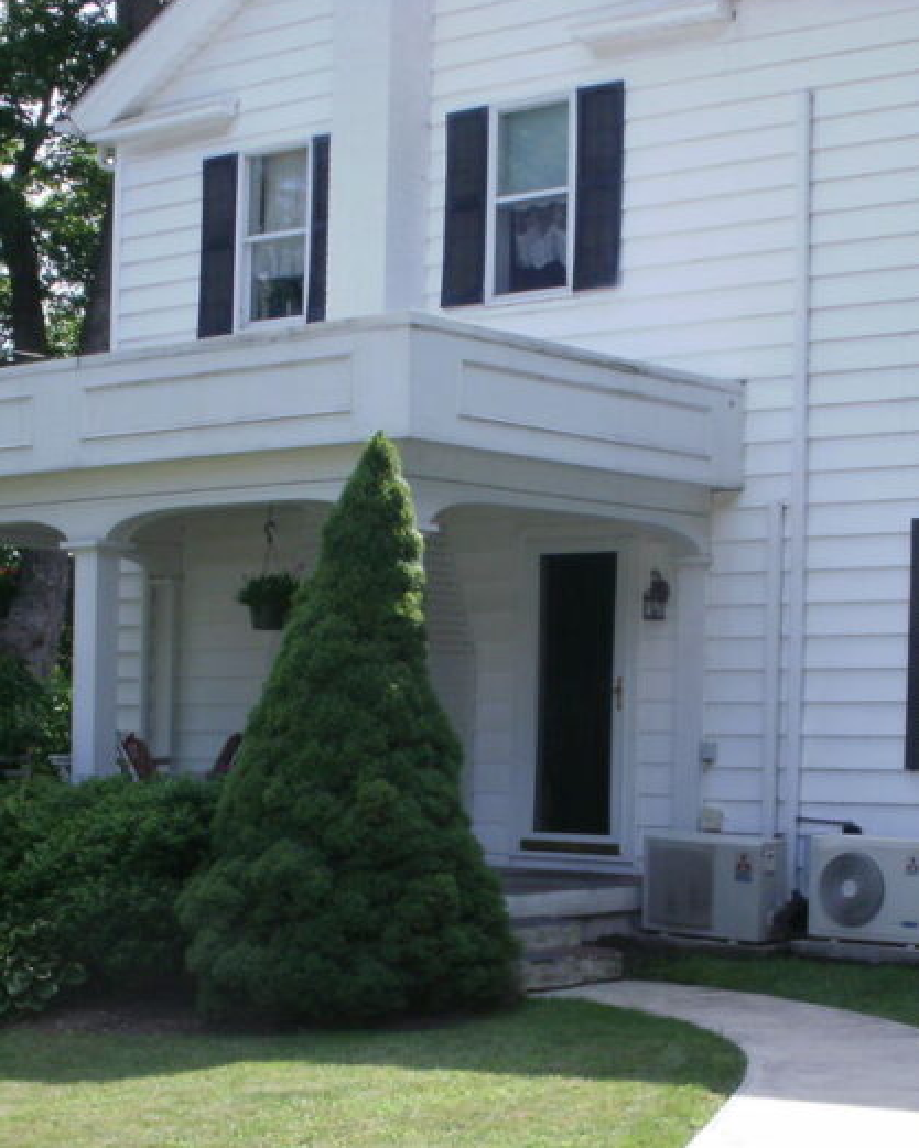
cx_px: 562
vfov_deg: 27.2
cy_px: 835
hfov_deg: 22.1
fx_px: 2345
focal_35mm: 69
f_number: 5.6
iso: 100
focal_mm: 6.3
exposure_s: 1/250
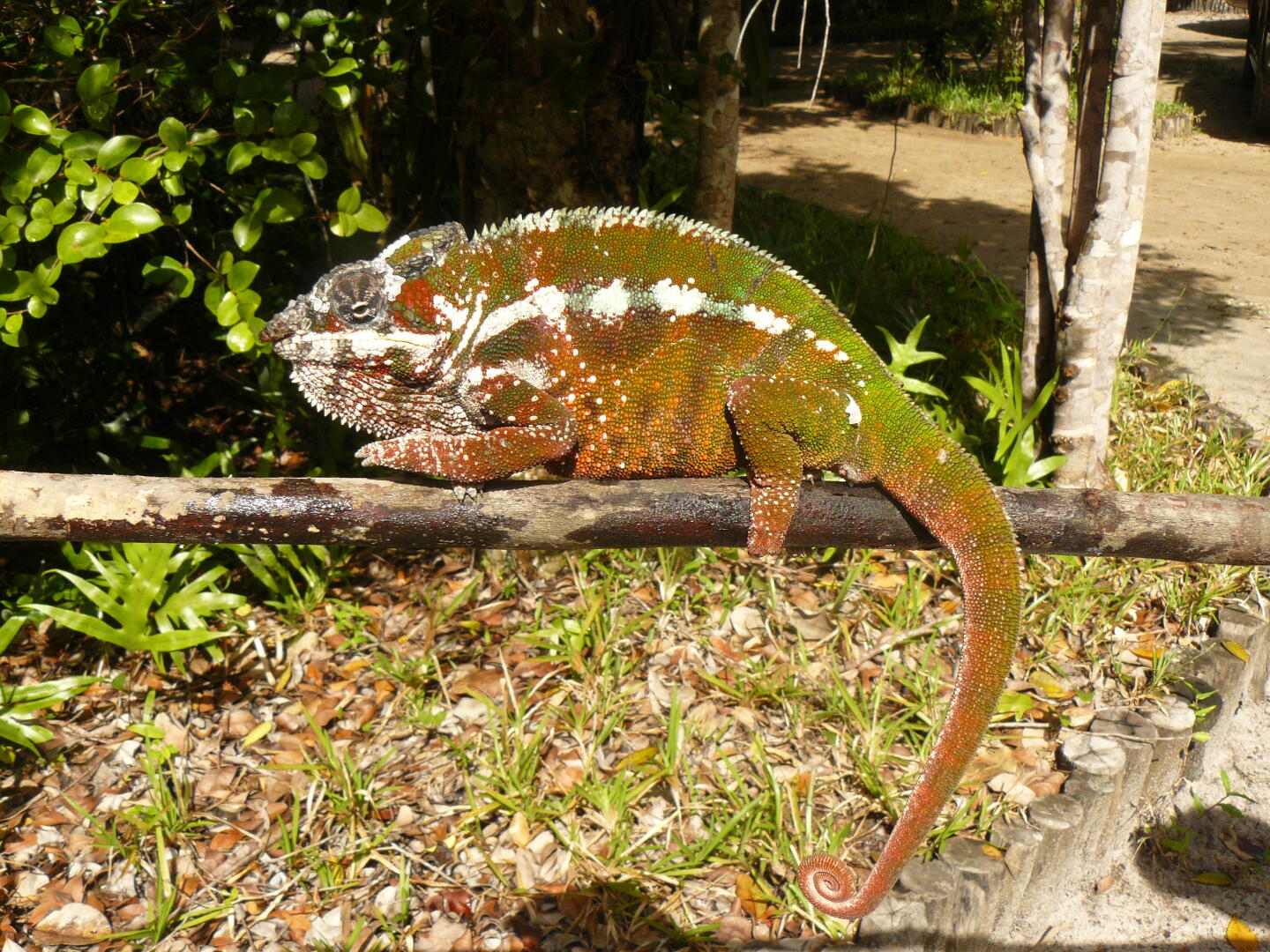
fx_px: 1321
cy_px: 476
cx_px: 635
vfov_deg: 39.7
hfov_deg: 51.4
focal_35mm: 36
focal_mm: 6
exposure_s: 1/250
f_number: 5.6
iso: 100
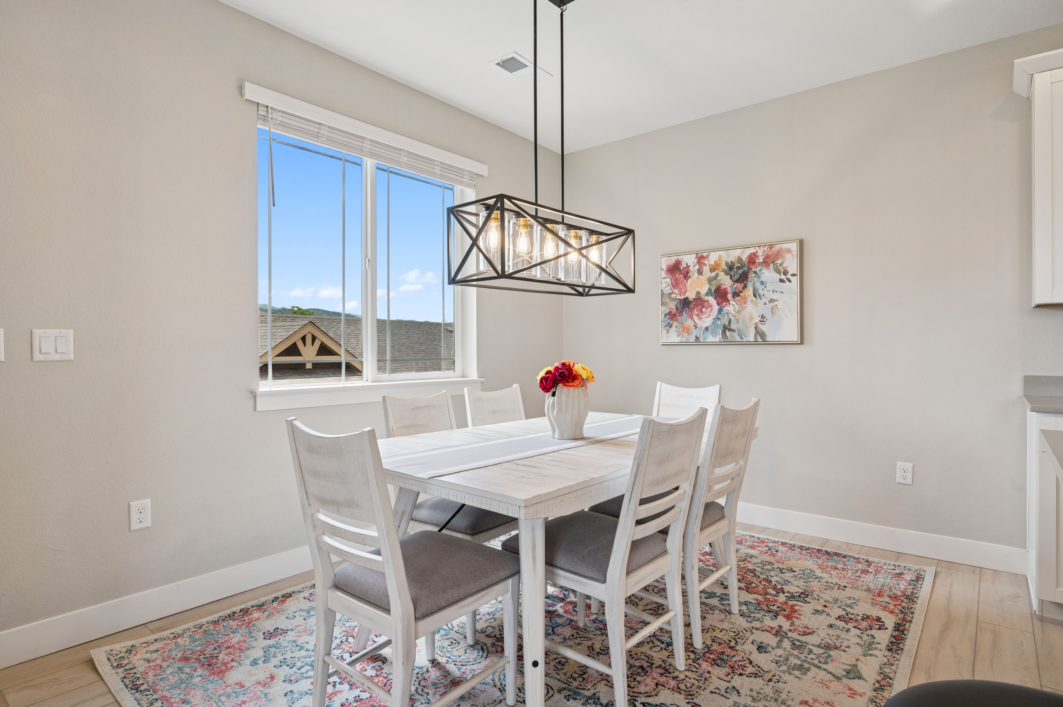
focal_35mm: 18
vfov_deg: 65.9
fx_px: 546
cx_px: 532
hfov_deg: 88.5
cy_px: 354
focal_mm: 18.5
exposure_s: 1/125
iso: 400
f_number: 9
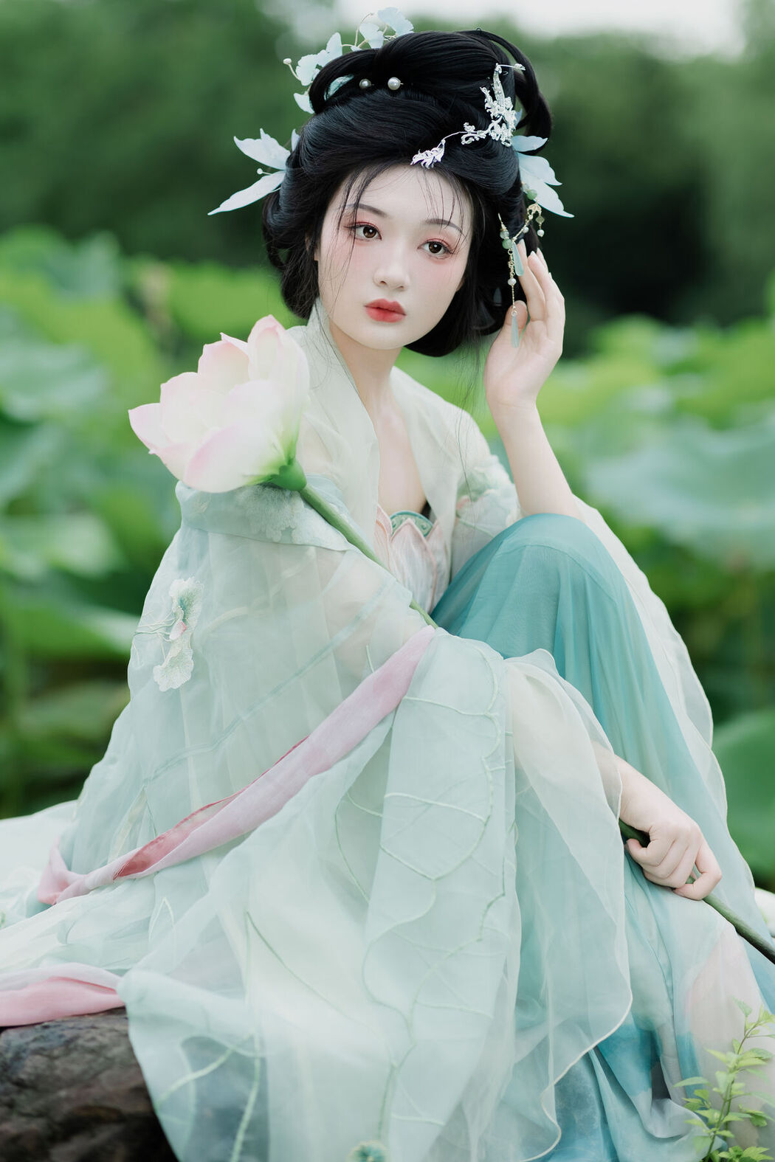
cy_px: 581
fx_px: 2745
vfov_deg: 23.9
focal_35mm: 85
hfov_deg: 16.1
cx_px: 388
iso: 100
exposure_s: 1/640
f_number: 2
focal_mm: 85
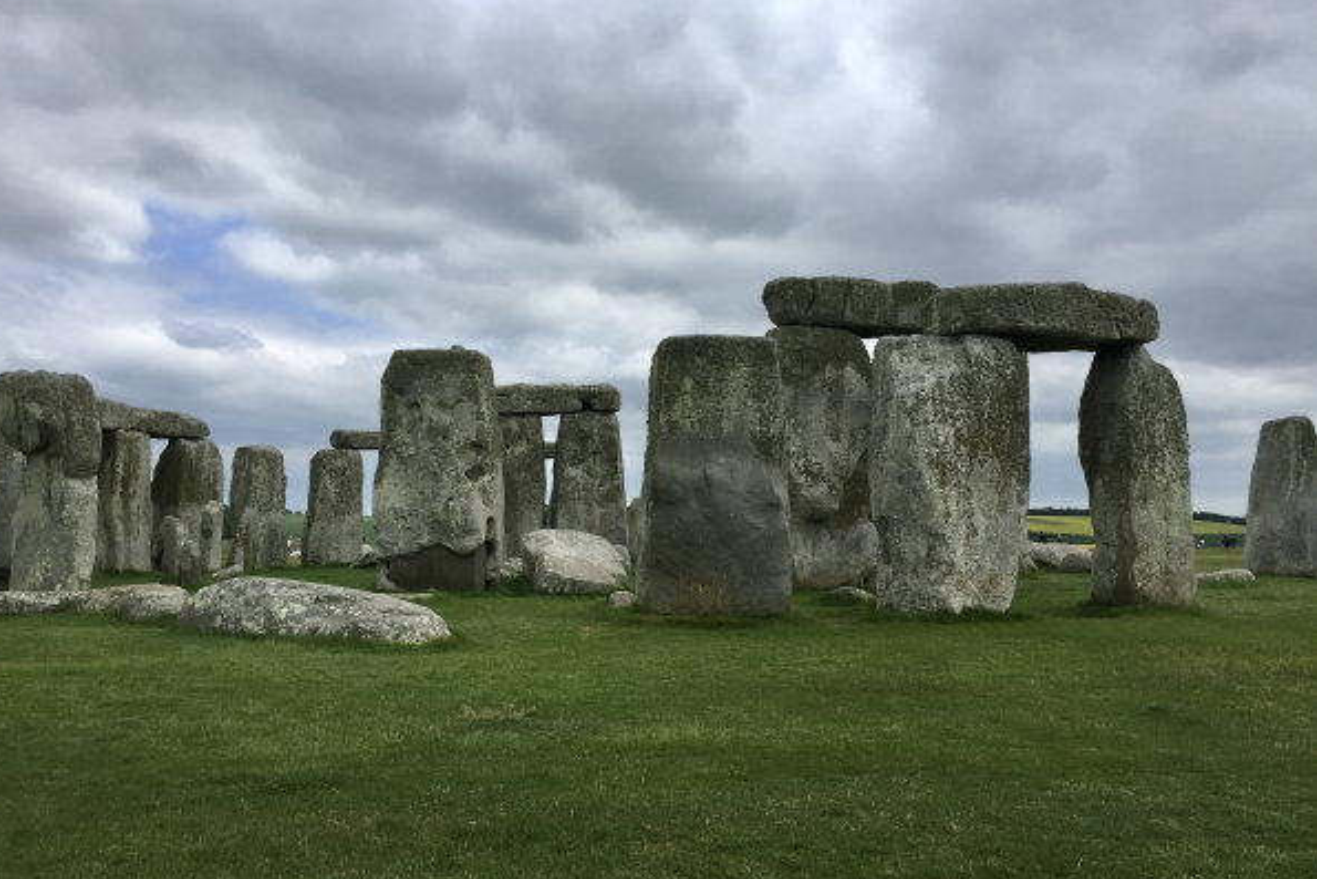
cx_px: 644
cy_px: 473
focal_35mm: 31
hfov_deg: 60.3
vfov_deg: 42.3
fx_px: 1134
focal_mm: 4.15
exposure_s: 1/1980
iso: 32
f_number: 2.2
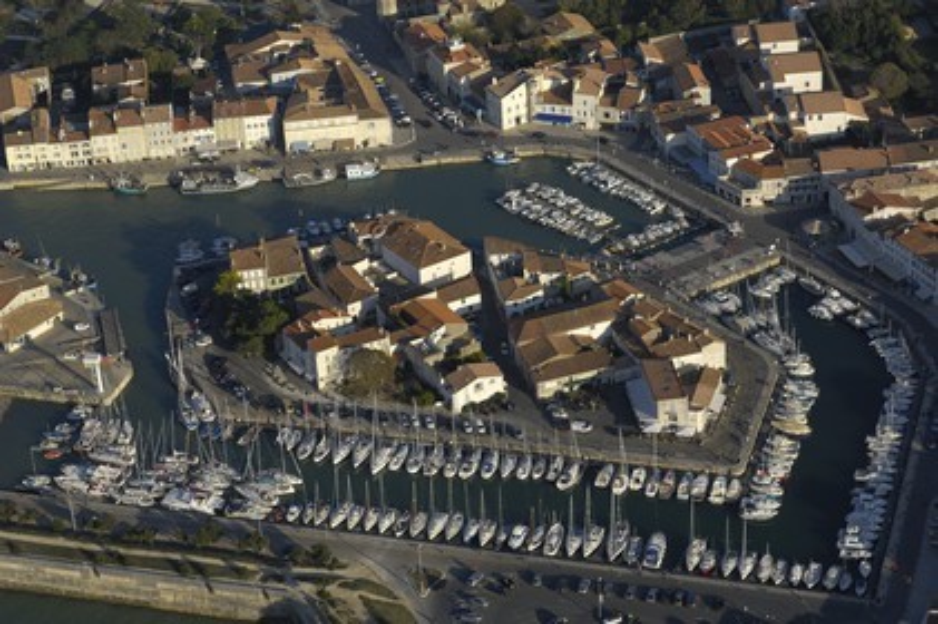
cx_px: 469
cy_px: 312
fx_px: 2343
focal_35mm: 90
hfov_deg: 22.6
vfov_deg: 15.2
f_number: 5
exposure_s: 1/750
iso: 100
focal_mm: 60
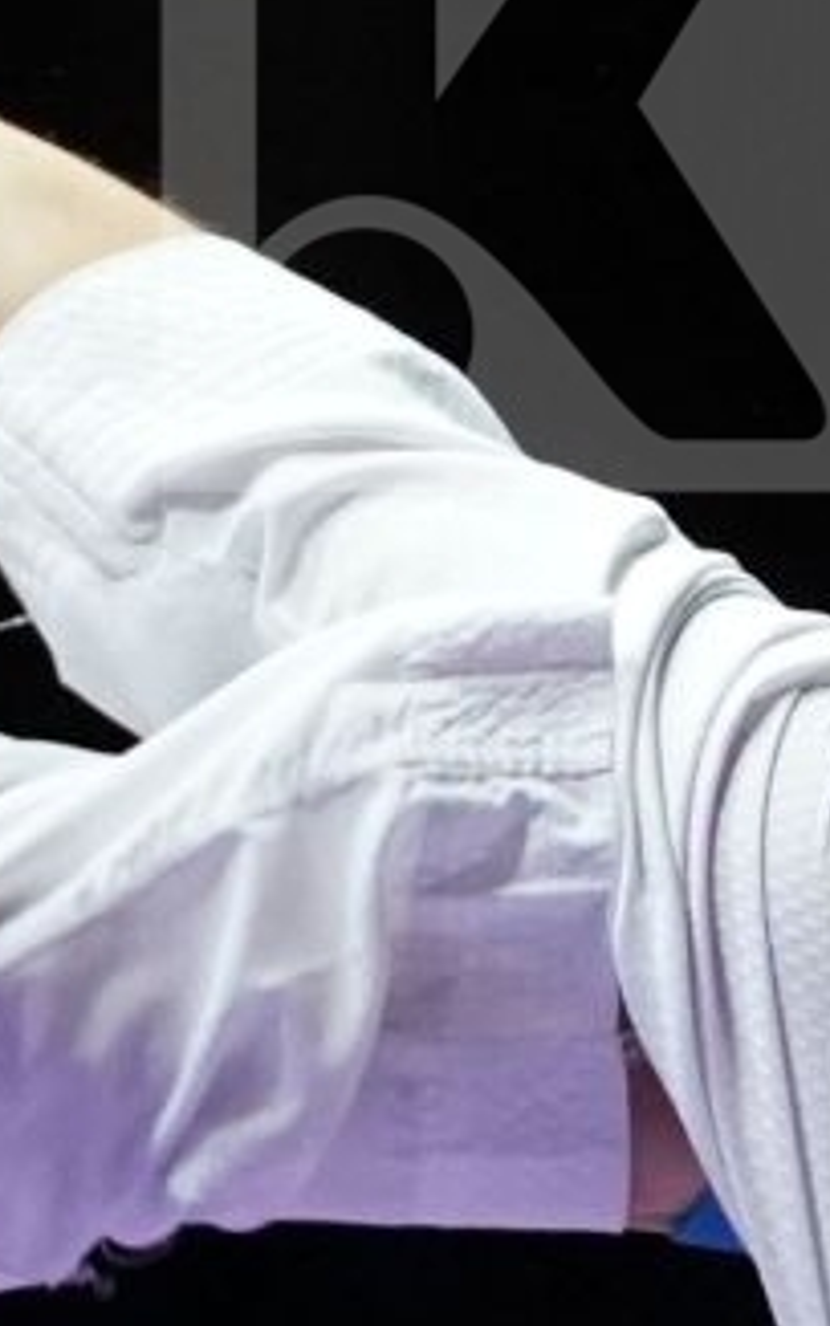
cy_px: 1562
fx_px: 41548
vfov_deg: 1.8
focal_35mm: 1149
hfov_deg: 1.1
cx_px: 541
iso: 5000
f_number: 2.8
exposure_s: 1/1000
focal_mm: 136
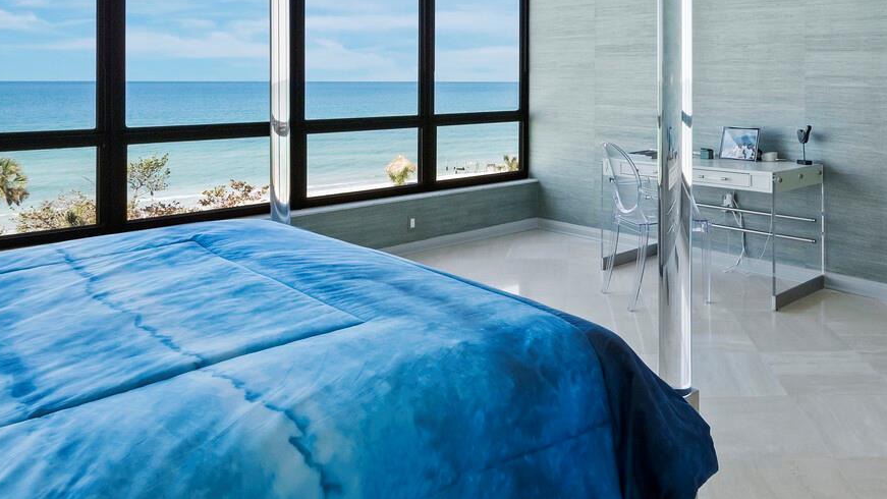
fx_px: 659
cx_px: 602
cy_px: 69
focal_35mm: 28
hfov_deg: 65.8
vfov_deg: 39.1
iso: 400
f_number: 11
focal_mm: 7
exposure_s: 1/15
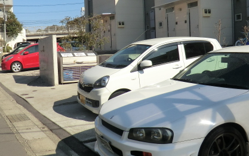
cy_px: 60
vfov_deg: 32.7
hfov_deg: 50.0
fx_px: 265
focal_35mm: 39
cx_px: 96
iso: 80
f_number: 7.5
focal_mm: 4.3
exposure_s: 1/200
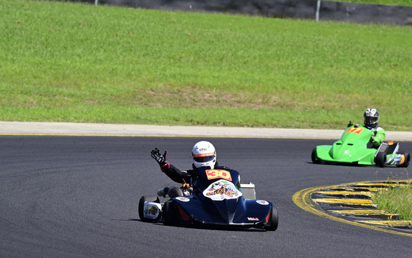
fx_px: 4368
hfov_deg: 5.4
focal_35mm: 389
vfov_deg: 3.4
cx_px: 206
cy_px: 127
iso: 500
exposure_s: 1/640
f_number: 11
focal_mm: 380
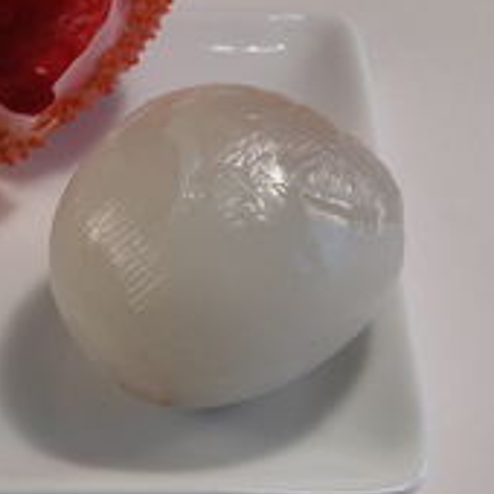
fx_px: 1679
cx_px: 55
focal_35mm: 104
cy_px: 215
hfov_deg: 16.5
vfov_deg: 16.7
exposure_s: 1/49.1
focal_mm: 12.7
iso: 100
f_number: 7.6
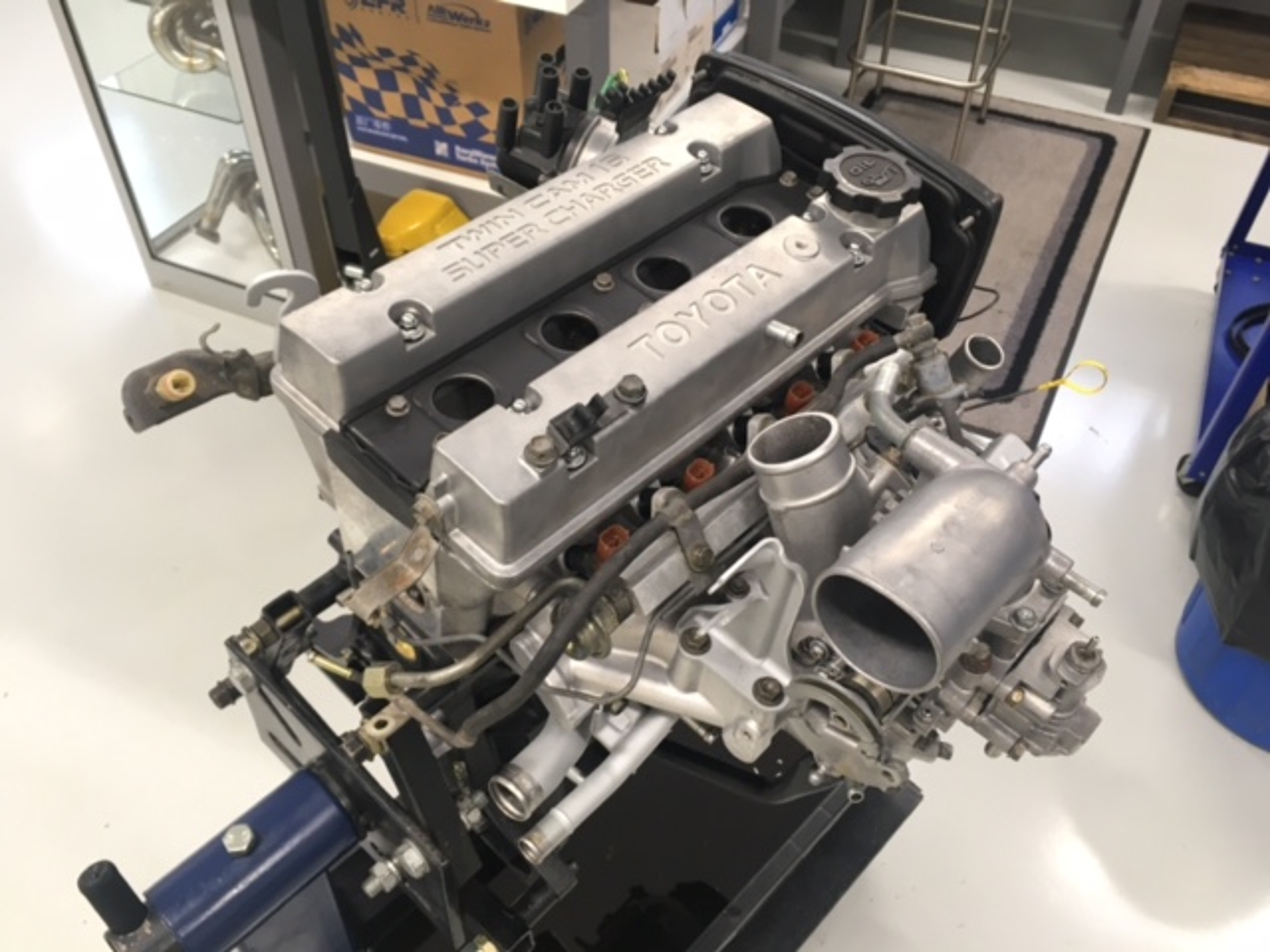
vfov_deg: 48.2
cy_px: 476
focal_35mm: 29
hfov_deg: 61.7
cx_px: 635
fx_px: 1064
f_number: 2.2
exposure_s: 1/33
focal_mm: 4.15
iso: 80
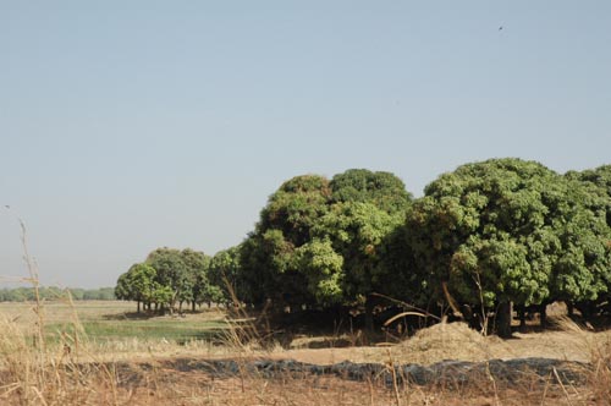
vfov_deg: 16.2
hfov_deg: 24.2
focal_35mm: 84
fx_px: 1424
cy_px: 203
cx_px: 306
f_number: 16
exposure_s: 1/1000
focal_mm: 56
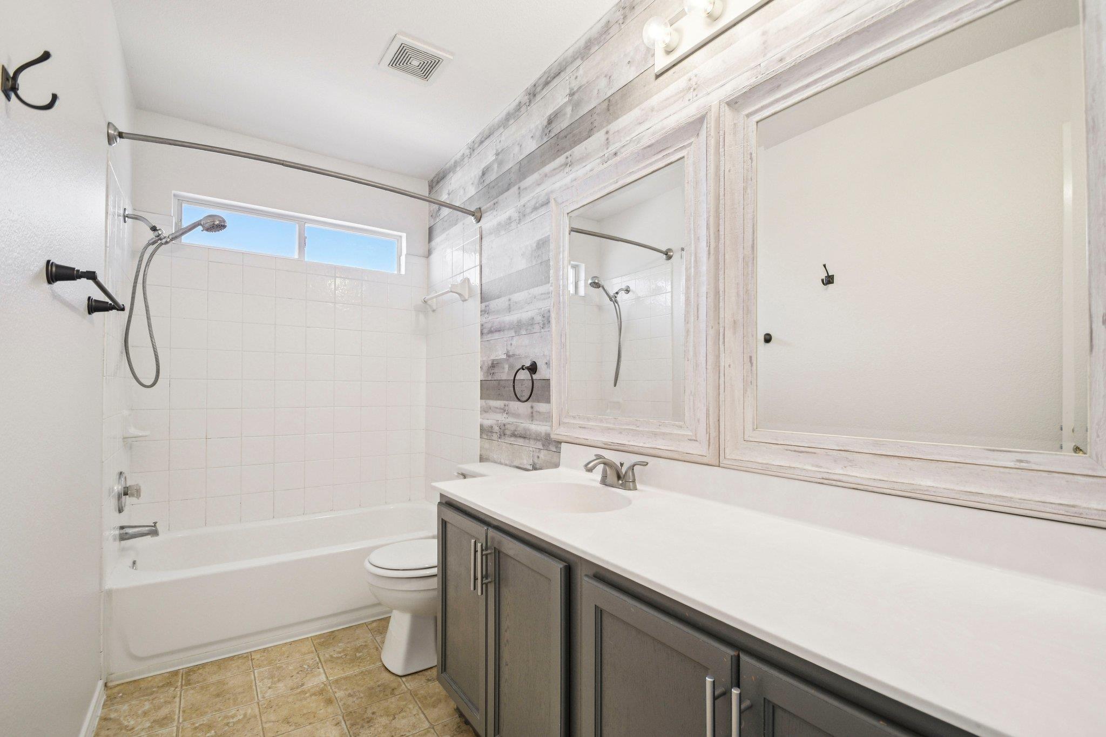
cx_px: 553
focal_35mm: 15
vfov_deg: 77.3
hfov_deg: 100.4
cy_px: 368
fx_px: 461
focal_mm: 10
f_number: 8
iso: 400
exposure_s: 1/15
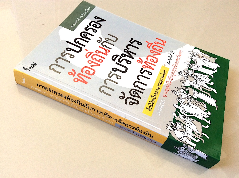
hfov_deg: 56.9
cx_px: 120
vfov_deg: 44.1
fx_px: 221
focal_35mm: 32
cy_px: 89
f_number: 2.4
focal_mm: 3.3
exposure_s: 1/25
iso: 40
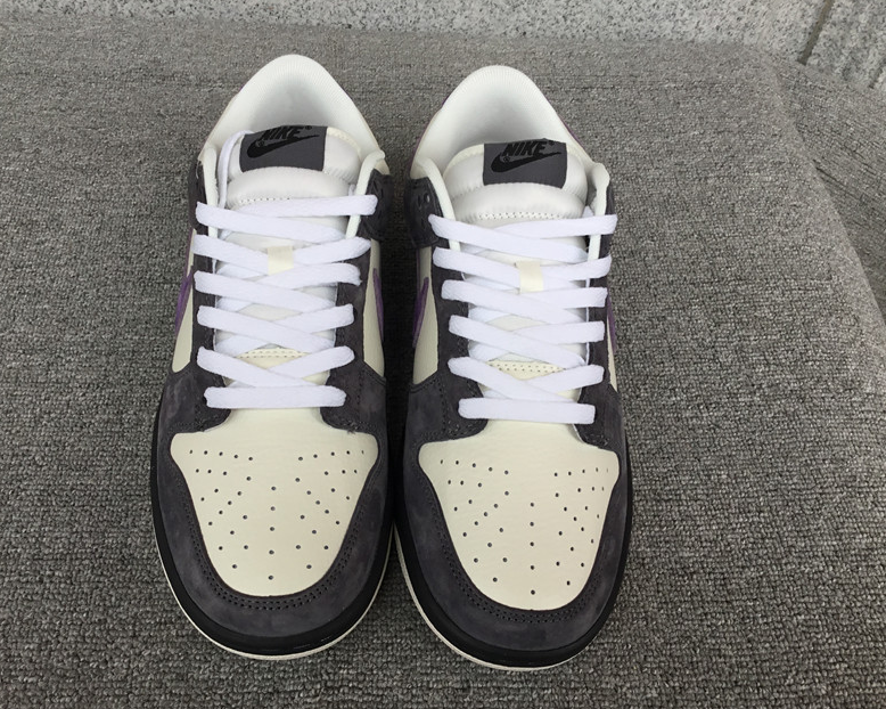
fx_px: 918
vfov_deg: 42.2
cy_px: 351
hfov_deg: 51.4
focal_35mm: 35
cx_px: 396
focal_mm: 3.3
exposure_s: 1/118
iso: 25
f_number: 2.4
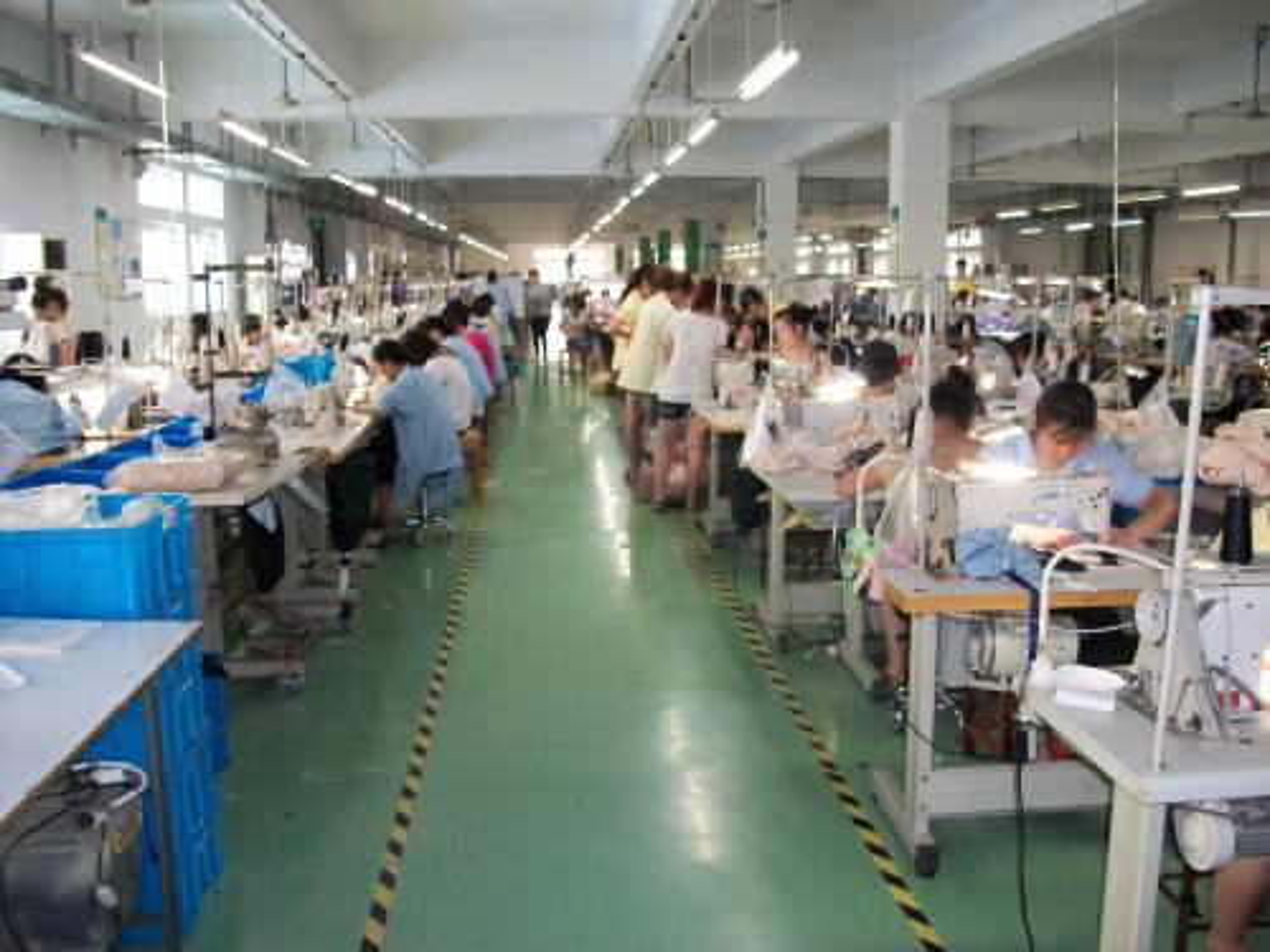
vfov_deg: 44.2
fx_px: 1174
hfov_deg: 56.8
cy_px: 476
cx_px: 635
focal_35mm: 32
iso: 250
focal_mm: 5.7
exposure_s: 1/30
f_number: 2.9
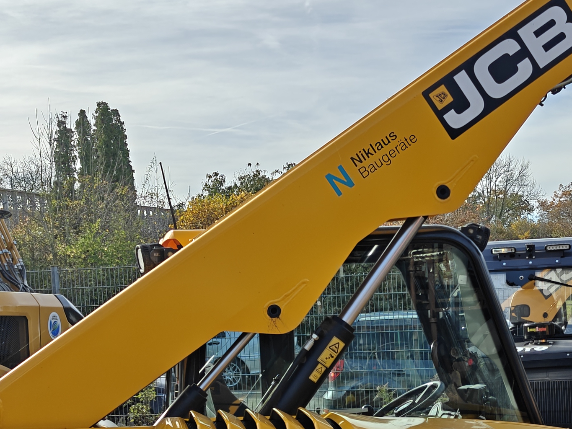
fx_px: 1140
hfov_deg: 27.9
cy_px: 353
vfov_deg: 21.0
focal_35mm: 69
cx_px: 406
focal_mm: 6.06
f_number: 1.6
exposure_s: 1/1214
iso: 50
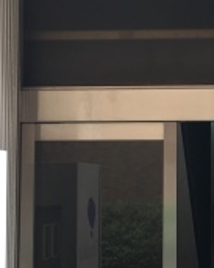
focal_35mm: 106
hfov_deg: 14.2
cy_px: 141
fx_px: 838
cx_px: 233
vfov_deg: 18.1
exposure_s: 1/120
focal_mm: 4.15
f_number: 2.2
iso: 50
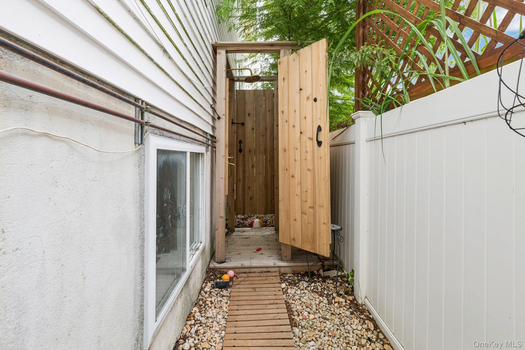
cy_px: 175
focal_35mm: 16
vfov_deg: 73.7
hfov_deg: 96.7
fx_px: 233
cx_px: 262
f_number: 9
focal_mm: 16
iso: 400
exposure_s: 1/15
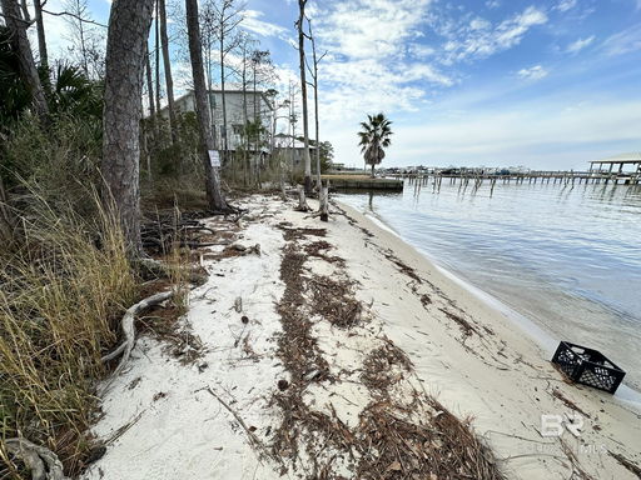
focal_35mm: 14
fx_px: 259
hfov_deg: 102.1
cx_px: 320
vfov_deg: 85.7
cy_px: 240
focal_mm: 2.22
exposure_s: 1/924
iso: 40
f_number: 2.2
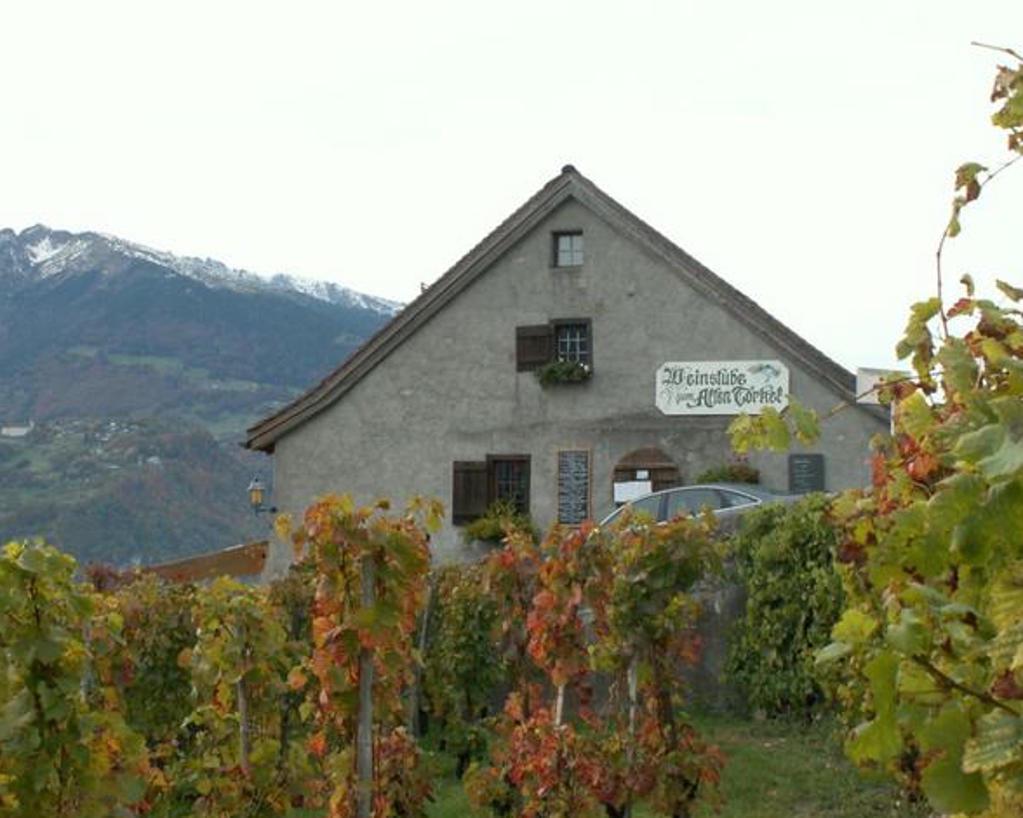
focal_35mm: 51
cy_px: 406
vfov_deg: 29.7
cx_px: 470
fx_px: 1544
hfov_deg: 36.6
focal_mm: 8.01
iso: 50
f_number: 5
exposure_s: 1/125
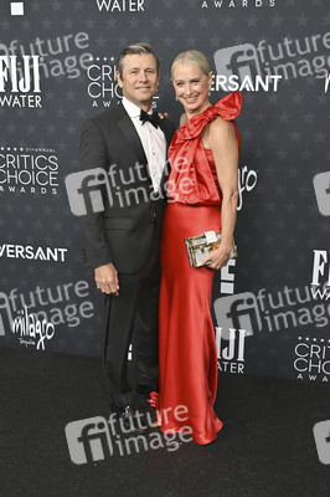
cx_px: 165
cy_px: 248
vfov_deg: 51.9
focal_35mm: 37
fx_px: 510
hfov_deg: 35.9
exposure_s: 1/320
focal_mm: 37
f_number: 5.6
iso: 1250
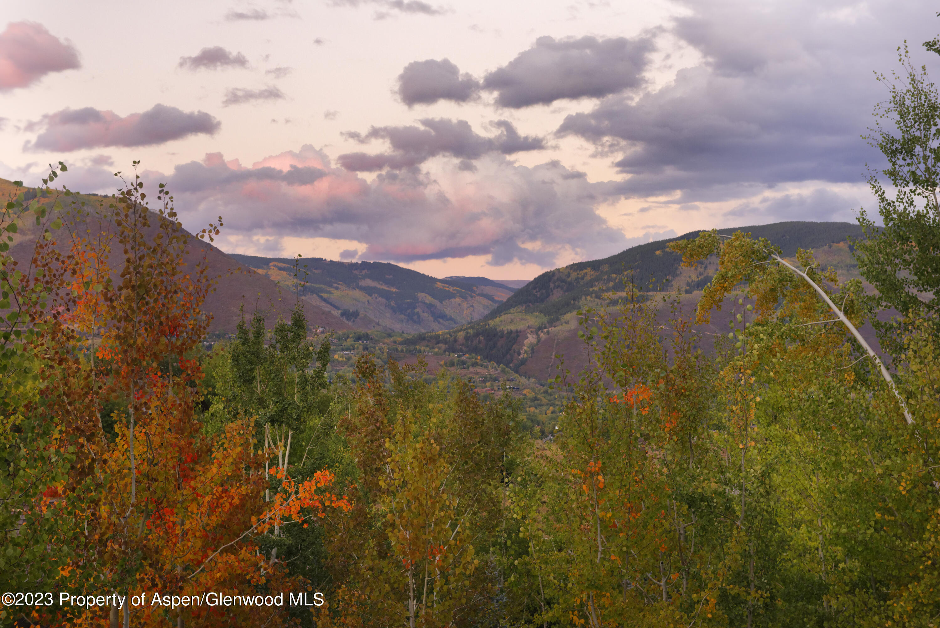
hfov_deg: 35.6
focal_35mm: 56
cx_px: 470
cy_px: 314
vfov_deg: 24.2
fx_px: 1463
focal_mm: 56
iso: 1250
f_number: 6.3
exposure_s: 1/100
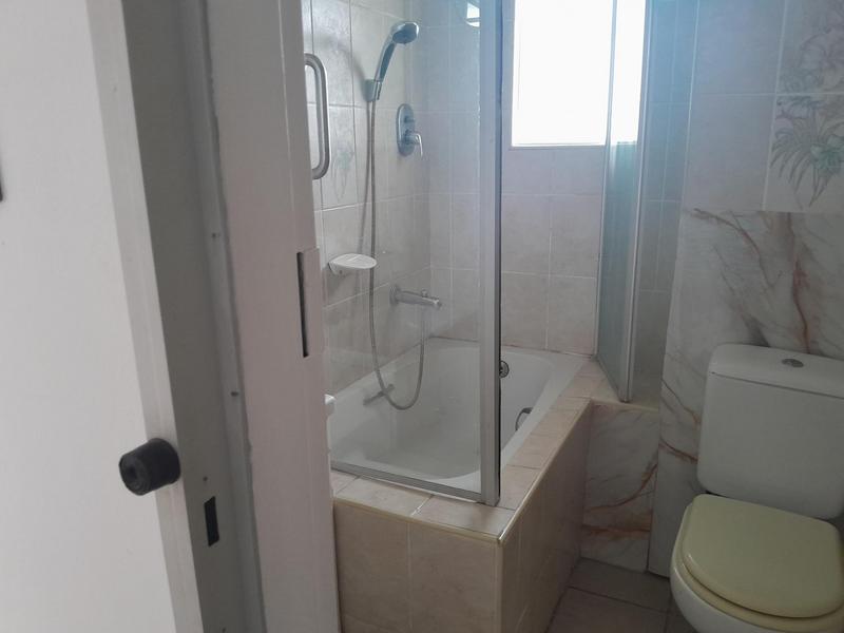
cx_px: 422
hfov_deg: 67.3
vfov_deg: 53.1
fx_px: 634
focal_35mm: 26
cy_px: 316
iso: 320
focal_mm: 3.98
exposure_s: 1/33
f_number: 1.8
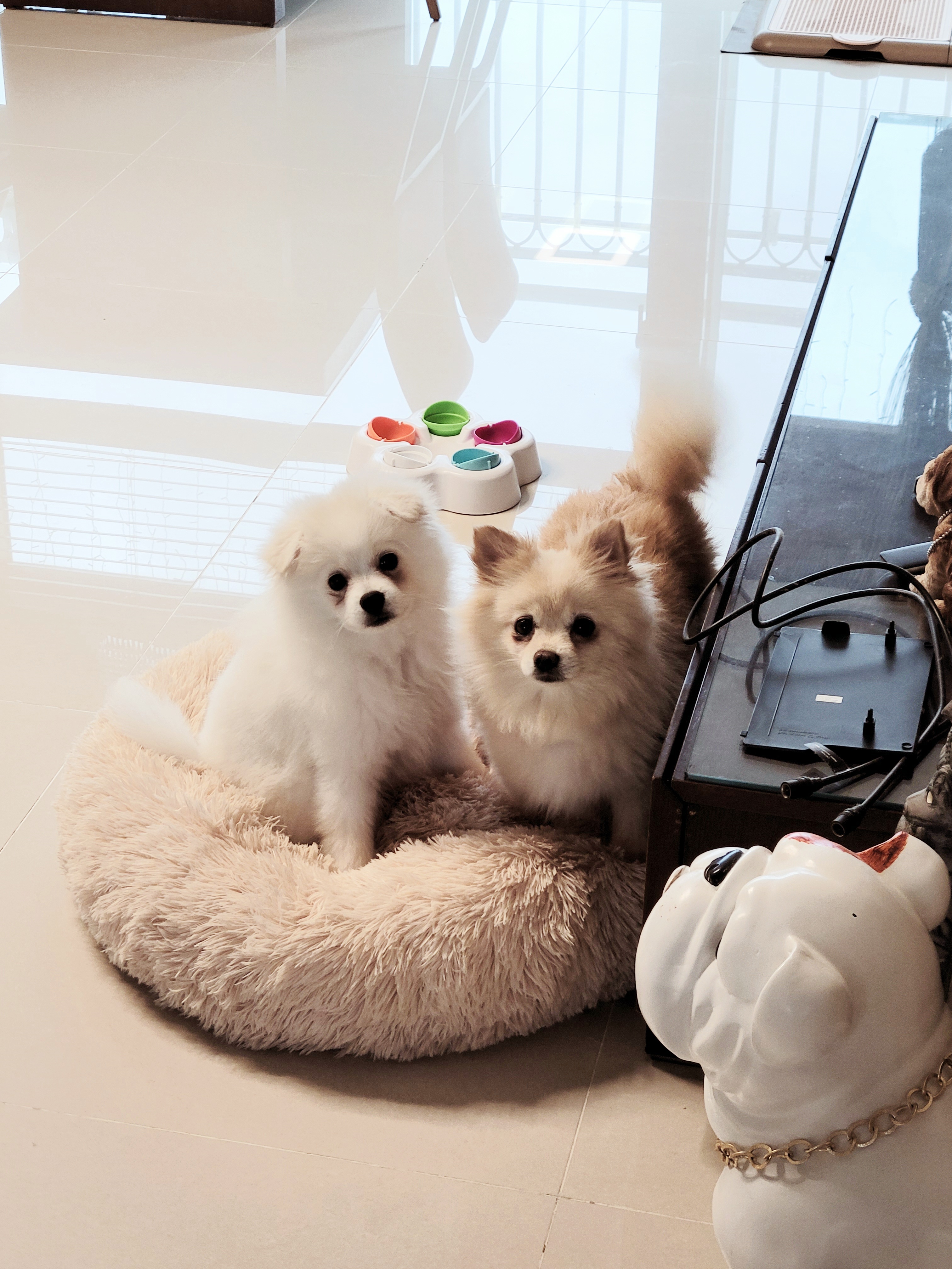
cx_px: 476
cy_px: 634
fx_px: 1027
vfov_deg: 63.4
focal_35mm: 28
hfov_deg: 49.7
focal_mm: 5.9
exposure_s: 1/60.2
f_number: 2
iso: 80
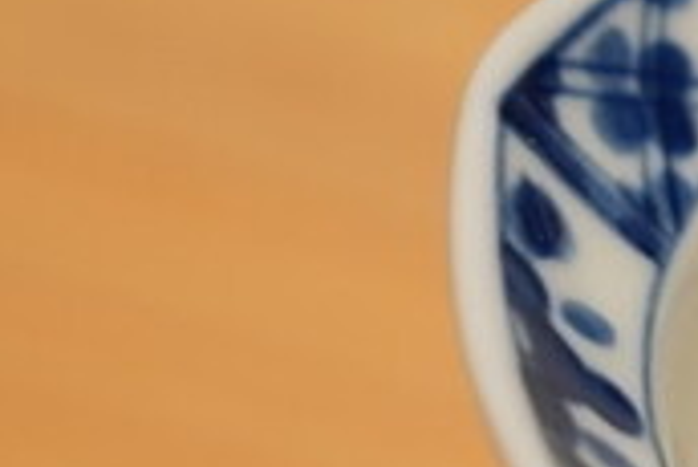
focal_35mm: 346
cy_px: 309
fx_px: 6714
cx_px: 1327
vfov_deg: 4.0
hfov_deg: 5.8
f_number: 4.5
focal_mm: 70
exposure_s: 1/100
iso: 400
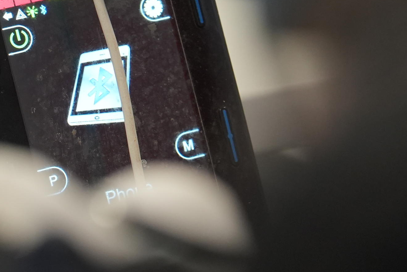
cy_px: -197
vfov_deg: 4.1
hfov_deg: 6.1
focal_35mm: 335
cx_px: 372
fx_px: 3788
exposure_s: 1/160
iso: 1600
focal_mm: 88
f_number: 4
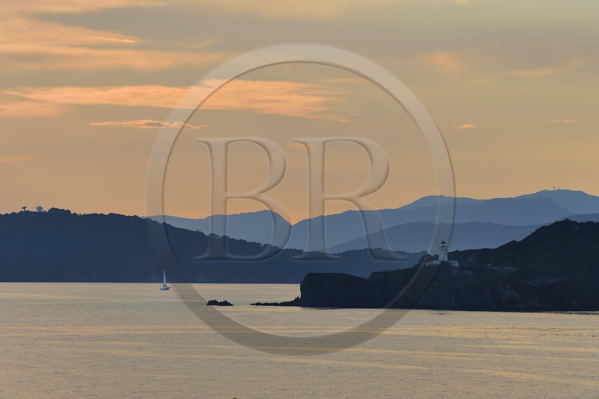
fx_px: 3326
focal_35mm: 200
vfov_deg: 6.9
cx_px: 300
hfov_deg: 10.3
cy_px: 200
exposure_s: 1/500
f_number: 6.3
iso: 200
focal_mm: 200
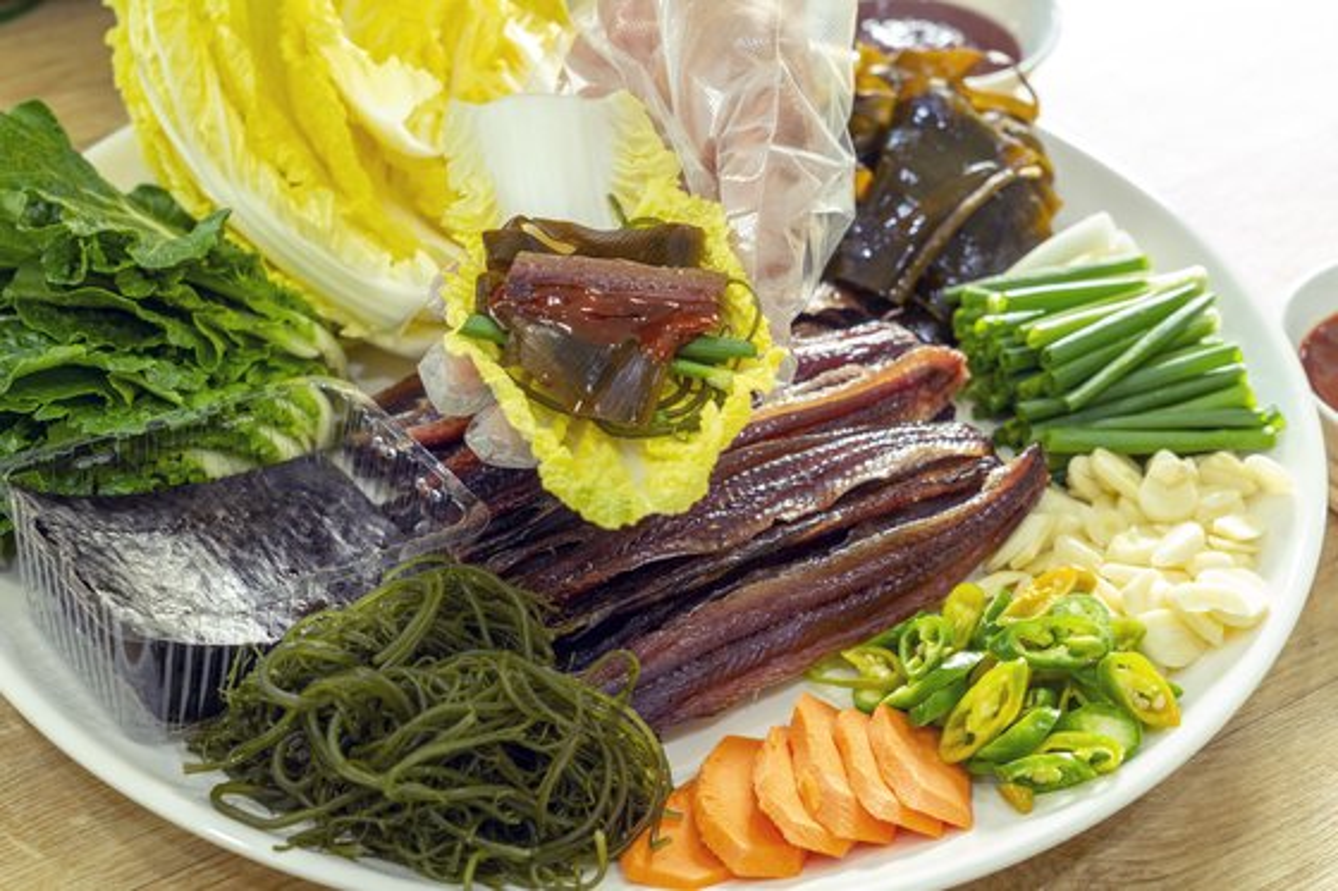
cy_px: 446
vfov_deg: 20.0
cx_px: 669
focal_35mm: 68
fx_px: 2526
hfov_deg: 29.7
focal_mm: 68
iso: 500
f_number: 7.1
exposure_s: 1/25
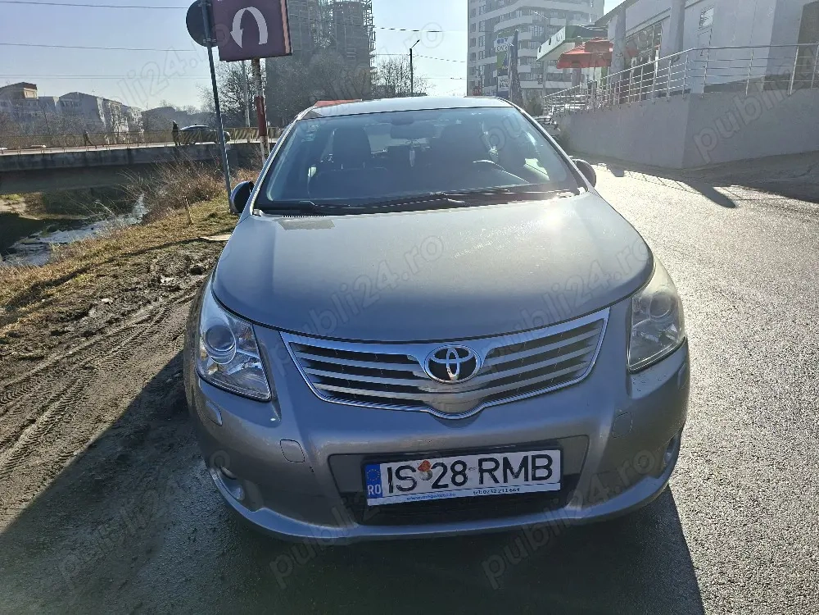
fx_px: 544
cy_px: 308
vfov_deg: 58.9
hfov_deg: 73.9
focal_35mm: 23
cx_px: 410
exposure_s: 1/5000
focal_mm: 5.54
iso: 50
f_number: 1.8
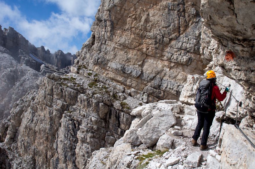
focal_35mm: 36
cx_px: 128
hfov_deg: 53.2
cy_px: 84
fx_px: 255
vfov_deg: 36.8
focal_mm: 24
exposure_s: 1/100
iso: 100
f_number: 10
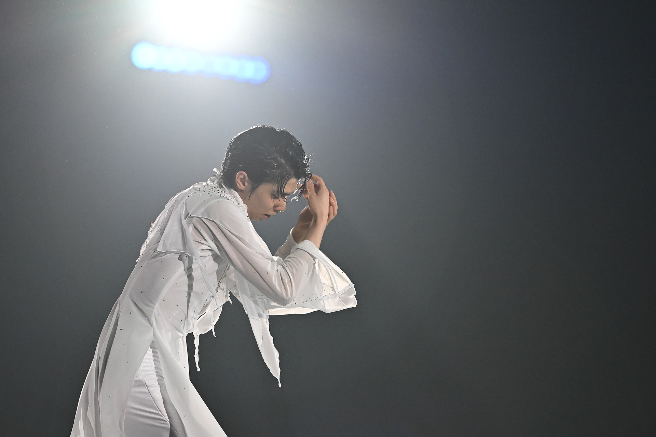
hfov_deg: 10.2
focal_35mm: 202
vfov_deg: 6.8
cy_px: 218
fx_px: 3681
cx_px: 328
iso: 2000
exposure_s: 1/2500
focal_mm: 135
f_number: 1.8
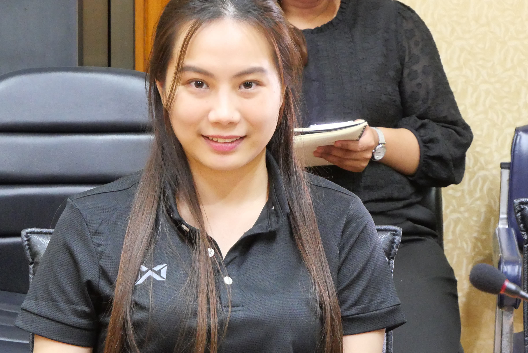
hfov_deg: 13.1
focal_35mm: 156
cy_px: 188
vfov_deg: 8.8
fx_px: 2290
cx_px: 215
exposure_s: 1/13
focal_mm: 49
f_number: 6.3
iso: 3200
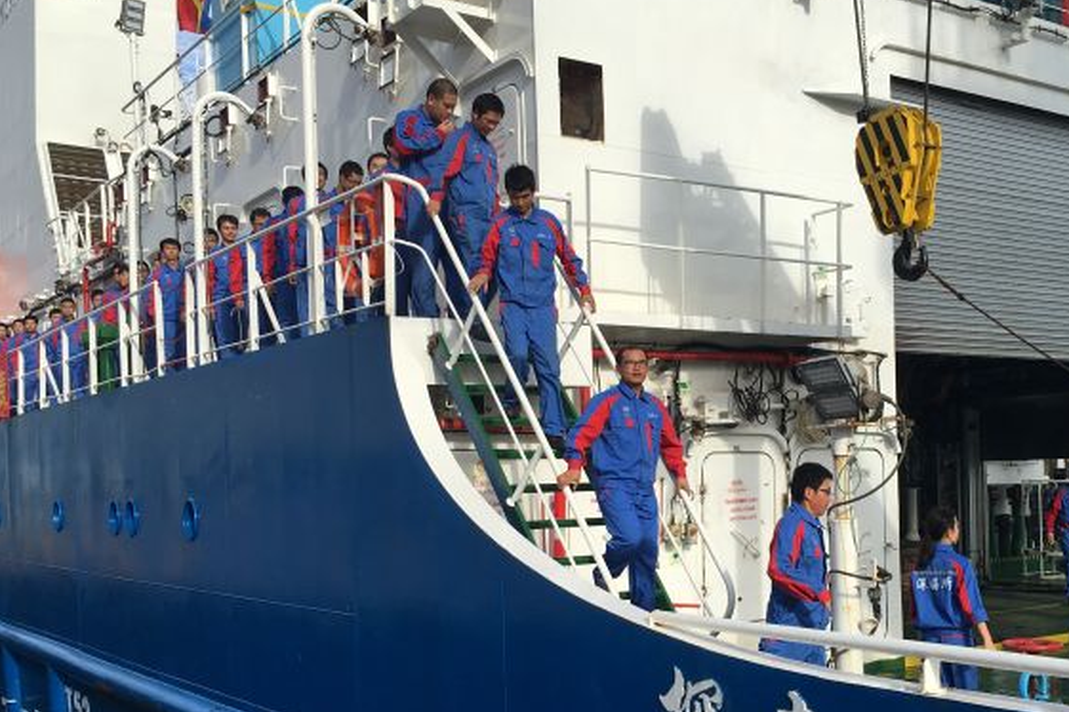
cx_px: 697
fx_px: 1277
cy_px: 482
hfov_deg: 44.9
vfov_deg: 30.9
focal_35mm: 43
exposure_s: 1/1261
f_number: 2.2
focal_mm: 4.15
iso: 25
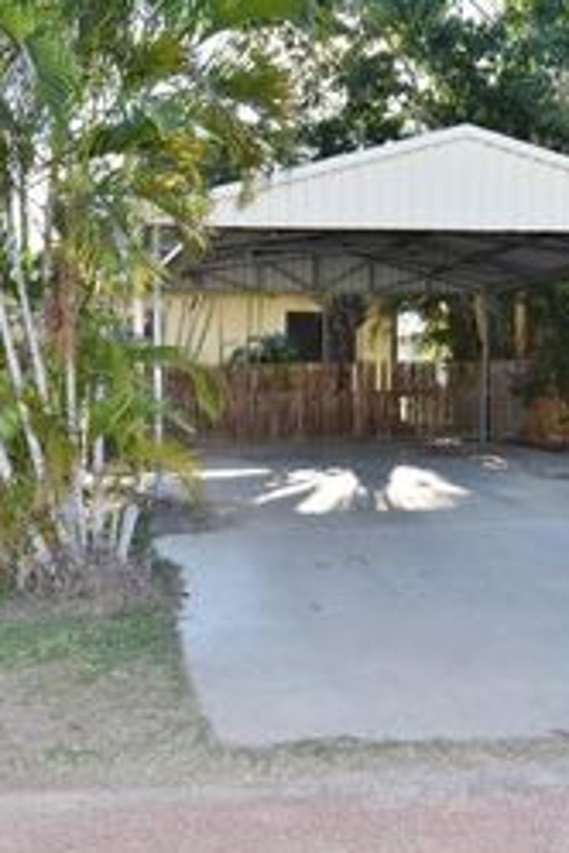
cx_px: 243
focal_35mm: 34
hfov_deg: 38.8
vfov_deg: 55.8
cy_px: 444
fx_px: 806
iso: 160
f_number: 5.6
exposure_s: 1/125
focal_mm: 12
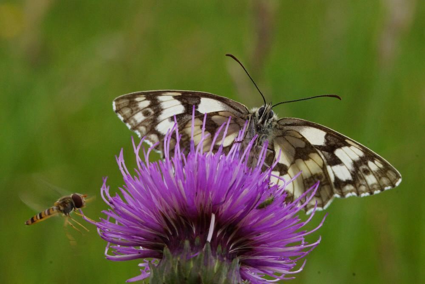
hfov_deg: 13.0
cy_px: 142
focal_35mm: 158
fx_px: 1860
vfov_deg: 8.7
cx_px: 212
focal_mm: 105
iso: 1250
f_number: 16
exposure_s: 1/200
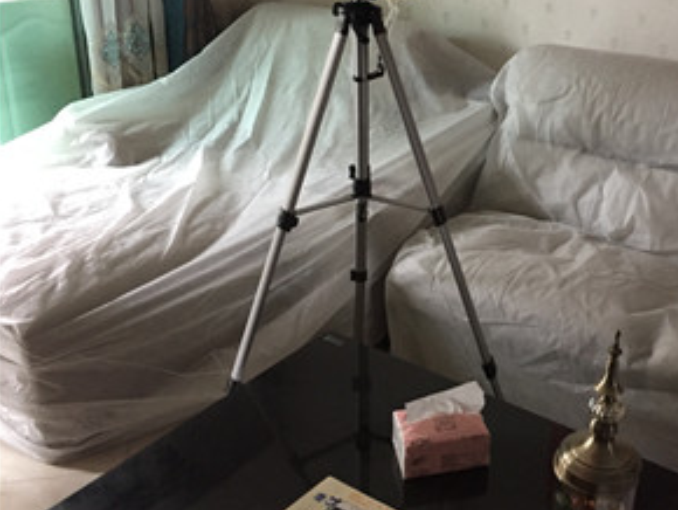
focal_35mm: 40
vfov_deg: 35.8
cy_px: 192
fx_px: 784
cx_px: 463
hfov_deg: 45.9
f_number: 2.2
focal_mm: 4.15
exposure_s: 1/33
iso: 320
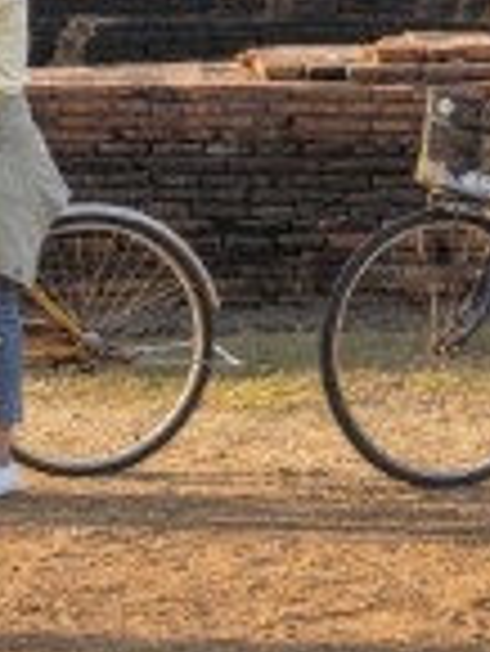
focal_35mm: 172
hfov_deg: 8.6
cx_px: 67
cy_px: -238
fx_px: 3242
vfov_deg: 11.2
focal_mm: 36
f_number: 5.6
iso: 400
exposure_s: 1/250
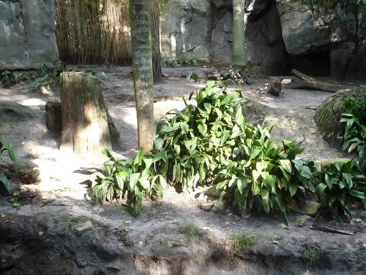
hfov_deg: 38.0
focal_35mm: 50
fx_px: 529
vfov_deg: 29.0
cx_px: 227
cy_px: 176
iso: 400
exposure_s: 1/60
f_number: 3.3
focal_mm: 4.7
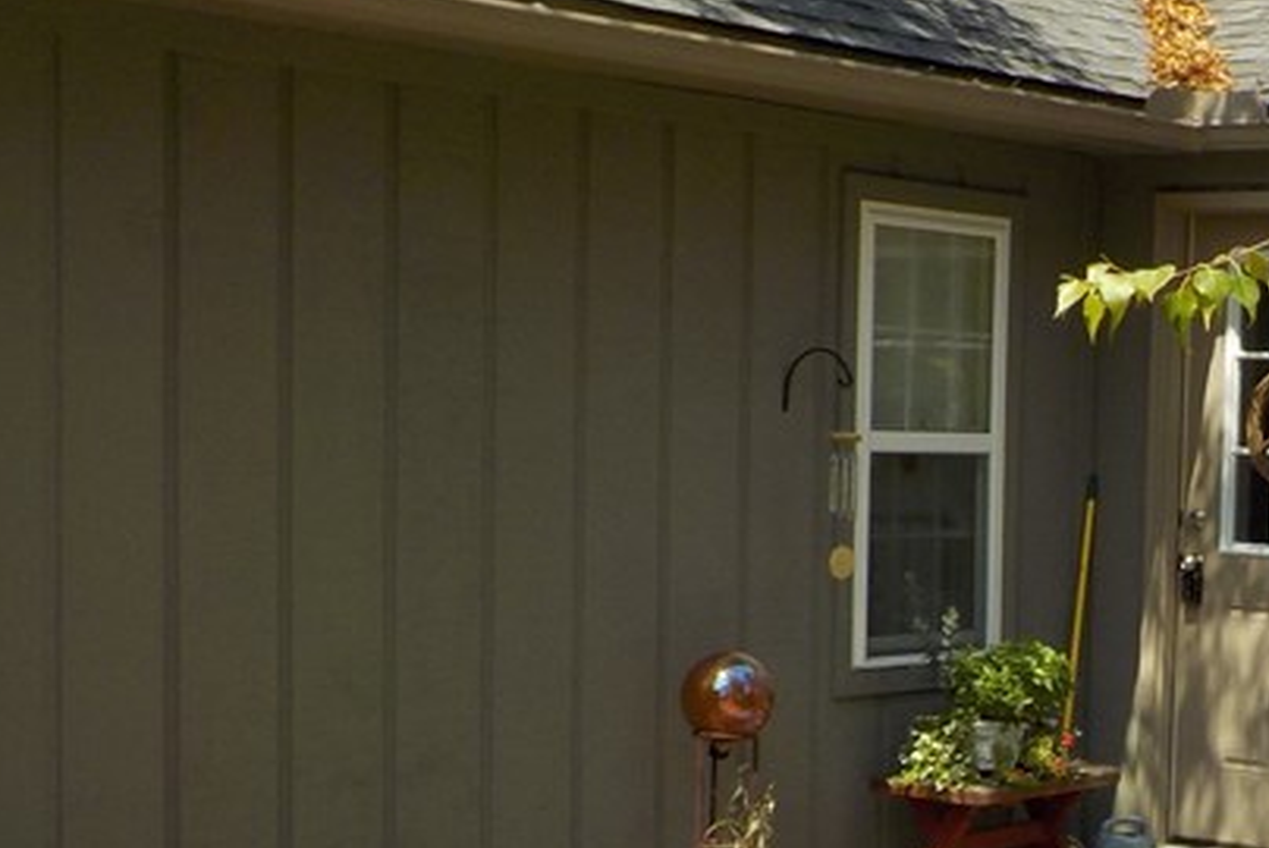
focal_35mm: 79
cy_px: 710
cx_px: 1457
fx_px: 2787
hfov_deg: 23.7
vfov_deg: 17.1
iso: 125
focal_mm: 4.1
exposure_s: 1/640
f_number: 3.3
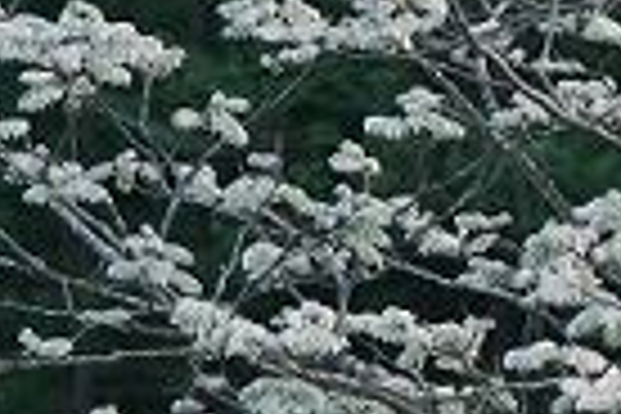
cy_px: -256
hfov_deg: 3.7
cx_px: 986
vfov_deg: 2.5
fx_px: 9590
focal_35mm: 556
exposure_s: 1/200
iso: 320
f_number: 4
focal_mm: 80
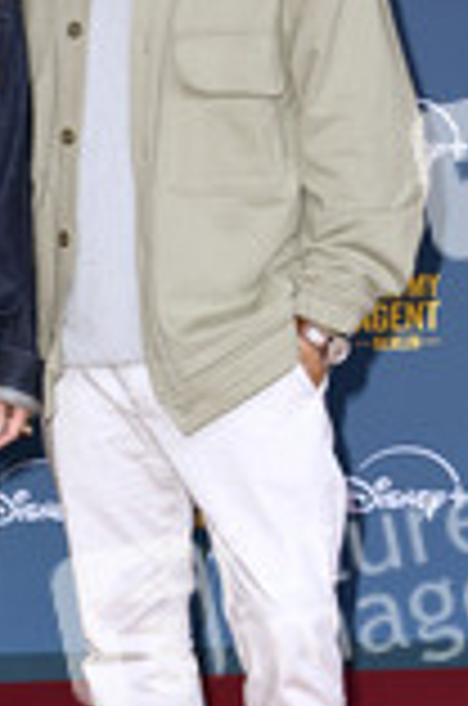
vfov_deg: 9.9
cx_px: -126
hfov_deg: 6.5
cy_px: 378
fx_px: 4093
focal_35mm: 209
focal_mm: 82
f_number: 5.6
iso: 800
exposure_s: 1/200
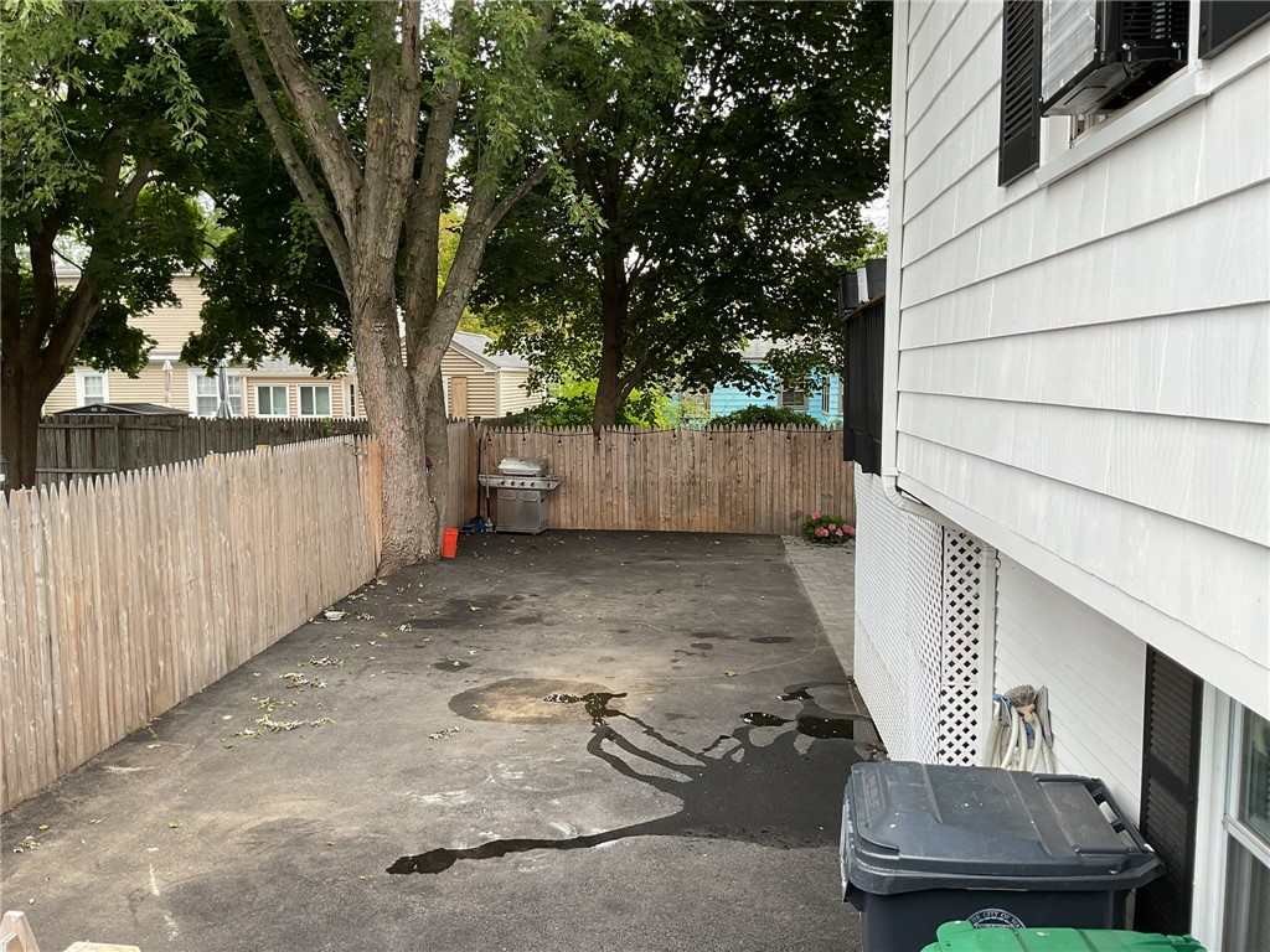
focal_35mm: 29
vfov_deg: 48.2
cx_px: 635
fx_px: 1064
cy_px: 476
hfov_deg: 61.7
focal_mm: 3
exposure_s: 1/265
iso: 16
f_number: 1.8
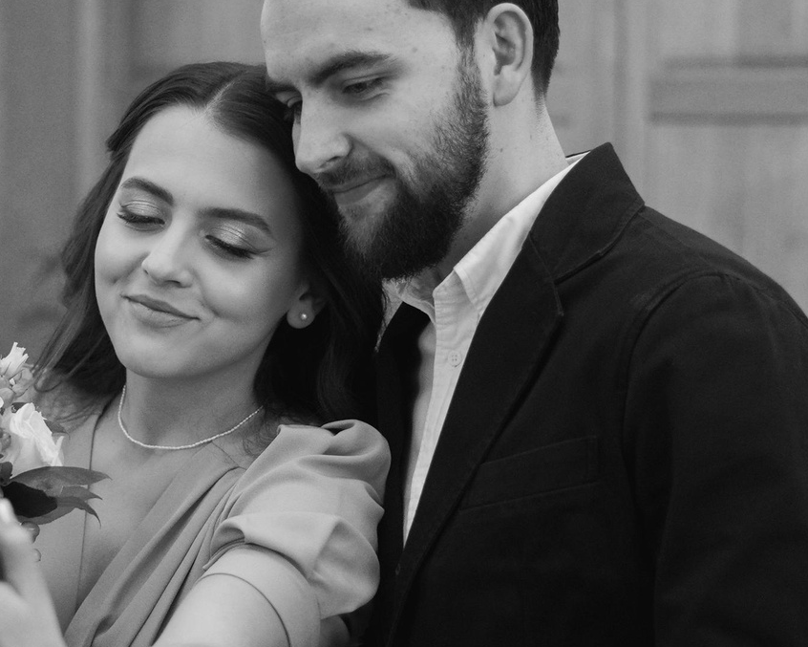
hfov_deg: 13.6
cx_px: 322
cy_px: 413
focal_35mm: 142
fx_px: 3396
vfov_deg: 10.9
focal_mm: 50
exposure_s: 1/250
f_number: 1.8
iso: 1600
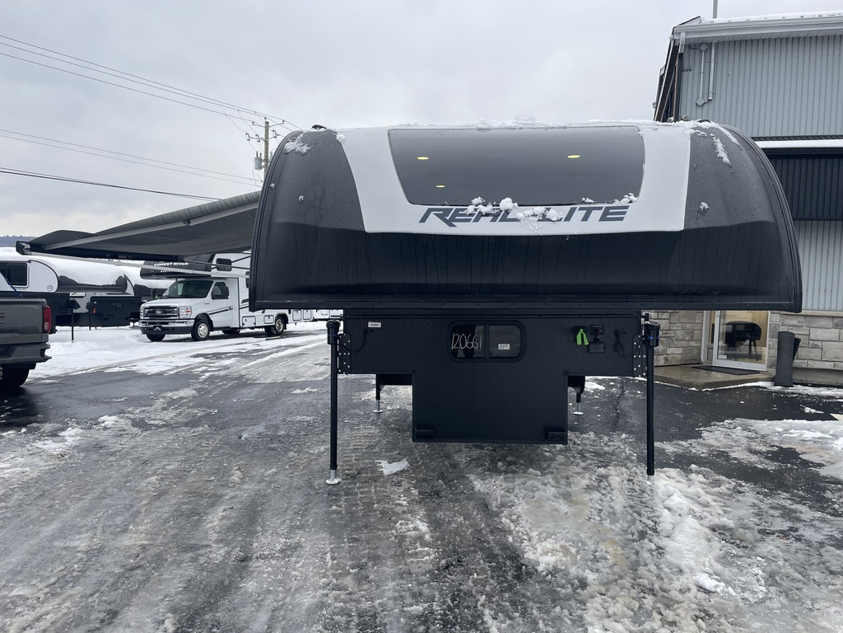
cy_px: 316
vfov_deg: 53.1
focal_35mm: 26
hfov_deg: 67.3
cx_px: 422
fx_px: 633
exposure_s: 1/121
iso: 32
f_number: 1.6
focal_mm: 4.2
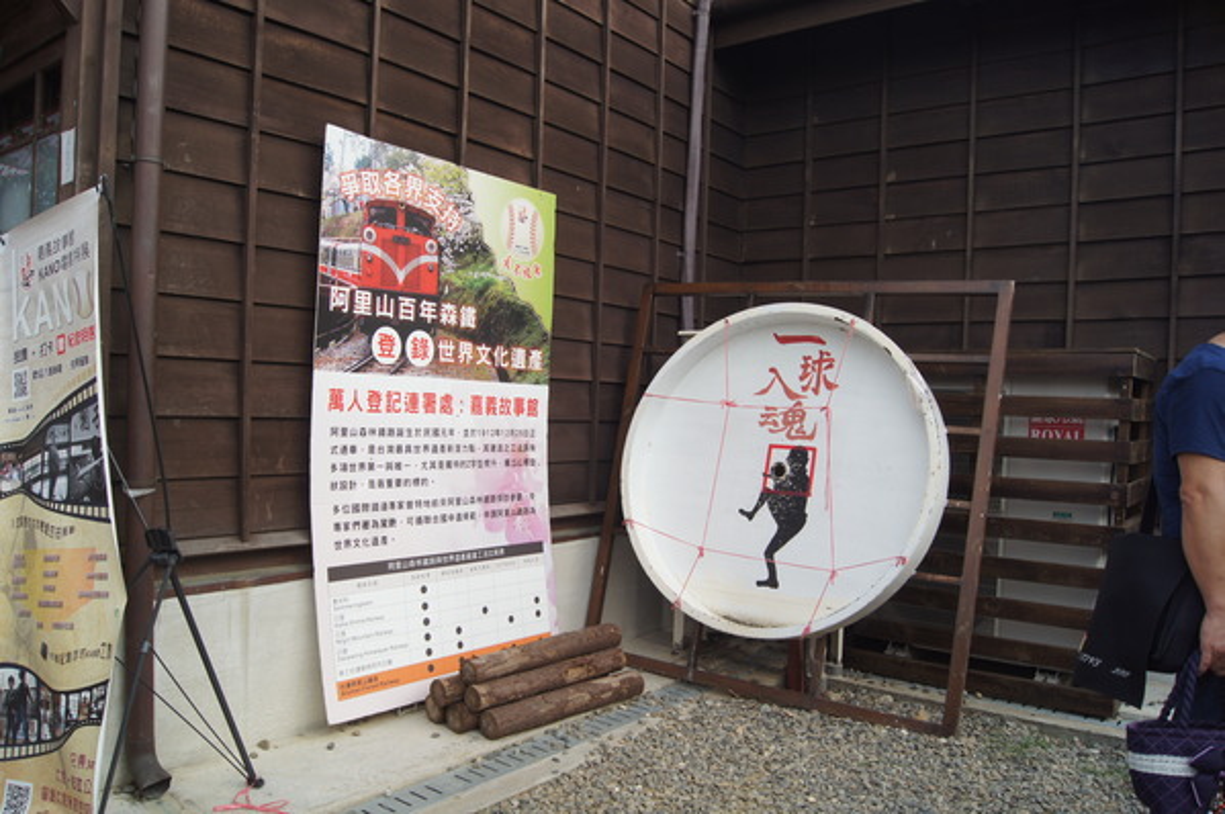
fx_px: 918
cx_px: 612
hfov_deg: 67.4
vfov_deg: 47.8
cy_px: 407
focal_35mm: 27
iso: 100
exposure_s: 1/125
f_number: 7.1
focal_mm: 18
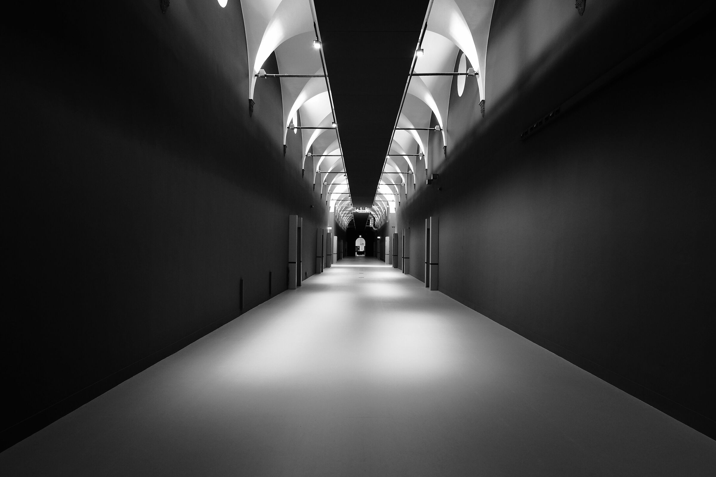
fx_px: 477
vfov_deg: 53.1
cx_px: 358
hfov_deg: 73.7
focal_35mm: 24
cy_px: 238
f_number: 5.6
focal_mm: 16
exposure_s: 1/13
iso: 1600
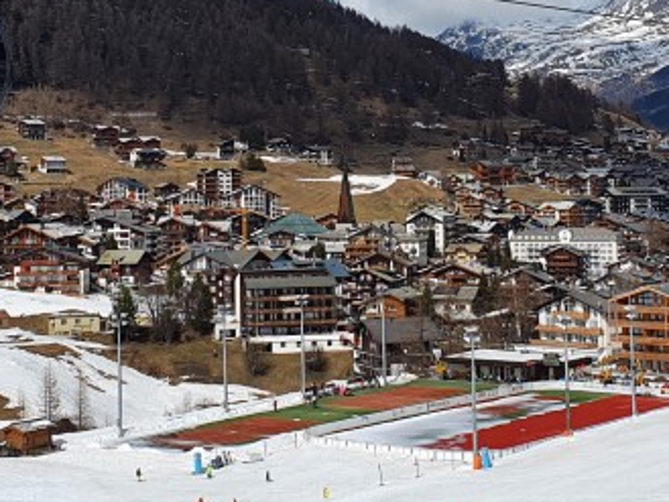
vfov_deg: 18.0
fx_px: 1566
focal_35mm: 81
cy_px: 75
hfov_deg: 24.1
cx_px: 299
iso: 50
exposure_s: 1/4768
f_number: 2.4
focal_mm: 4.32
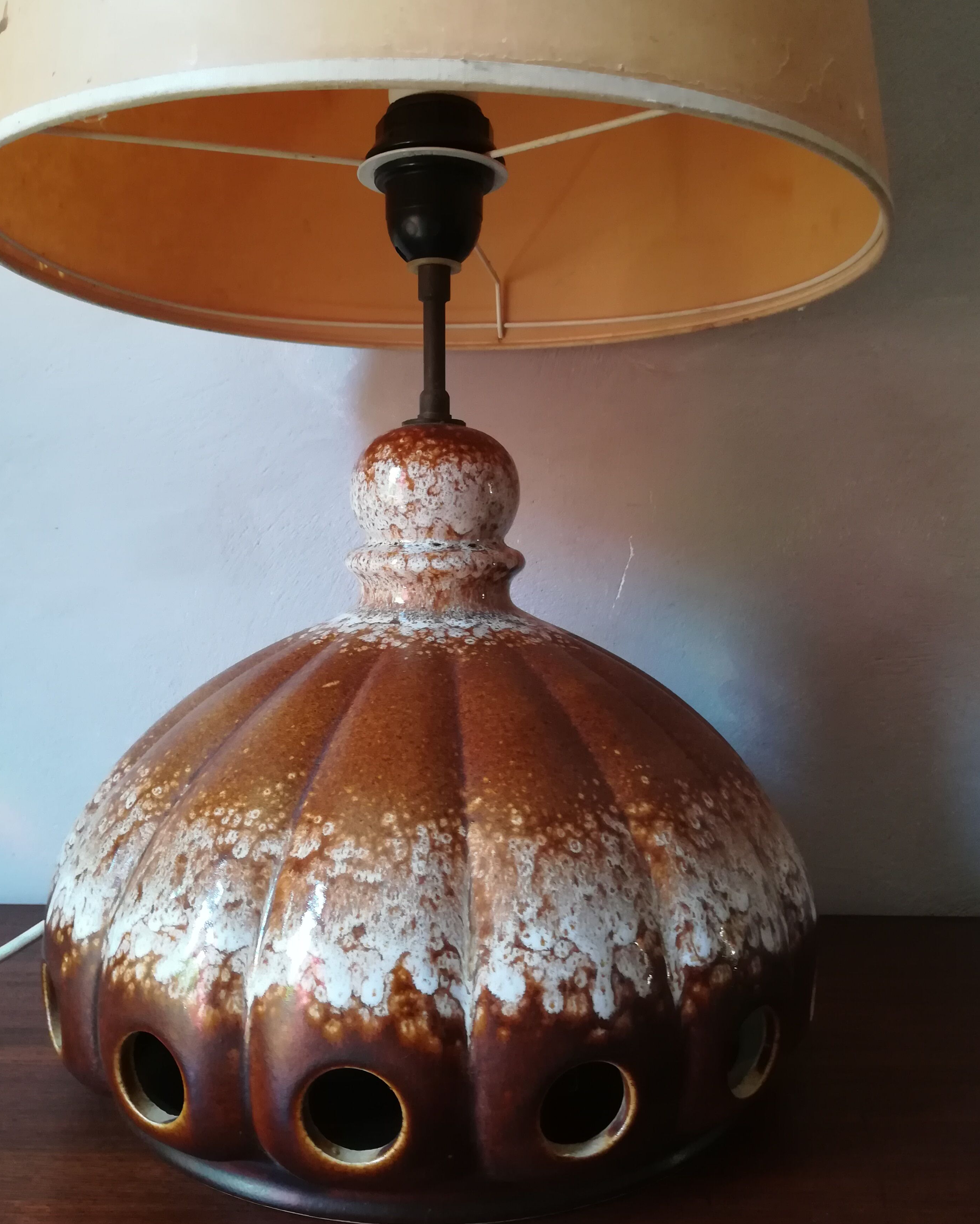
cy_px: 631
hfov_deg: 50.0
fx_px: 1051
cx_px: 472
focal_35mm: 29
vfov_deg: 60.4
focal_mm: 3.83
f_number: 2.2
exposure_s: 1/30
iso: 320
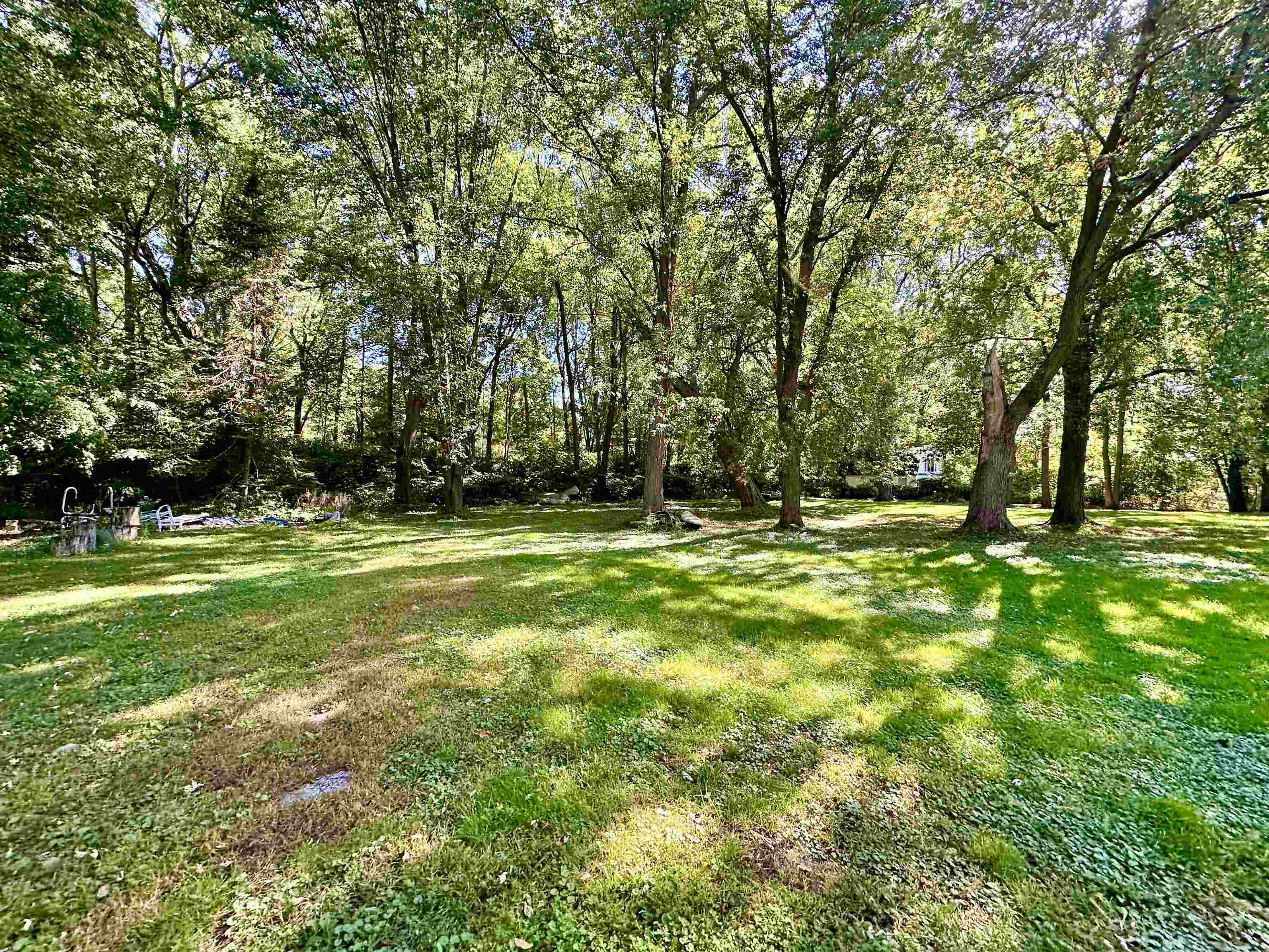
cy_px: 476
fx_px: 513
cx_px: 634
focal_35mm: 14
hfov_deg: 102.1
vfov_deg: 85.7
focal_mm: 2.22
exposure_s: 1/99
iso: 40
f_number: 2.2
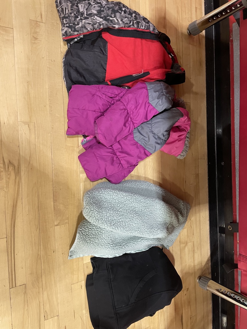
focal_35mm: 26
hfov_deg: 53.1
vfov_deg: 67.3
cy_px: 164
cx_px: 124
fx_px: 247
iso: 320
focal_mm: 4.2
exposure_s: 1/60
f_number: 1.6
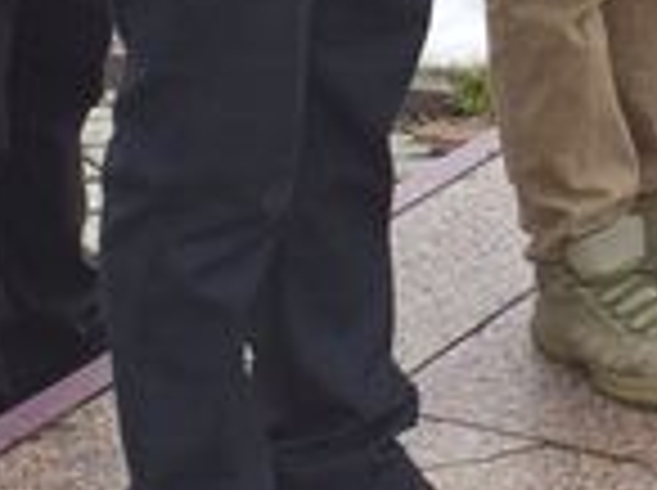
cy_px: -490
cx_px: 576
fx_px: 3373
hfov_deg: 11.1
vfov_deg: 7.9
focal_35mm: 178
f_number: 7.1
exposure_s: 1/200
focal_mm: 24
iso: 100
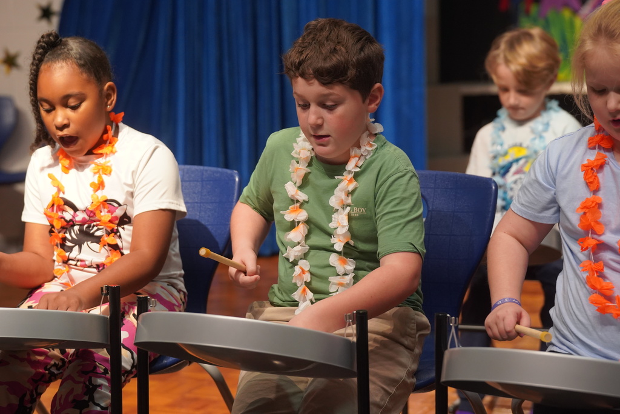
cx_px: 310
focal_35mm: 95
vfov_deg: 14.4
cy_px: 207
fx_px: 1636
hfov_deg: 21.5
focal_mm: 95
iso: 3200
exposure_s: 1/160
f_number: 4
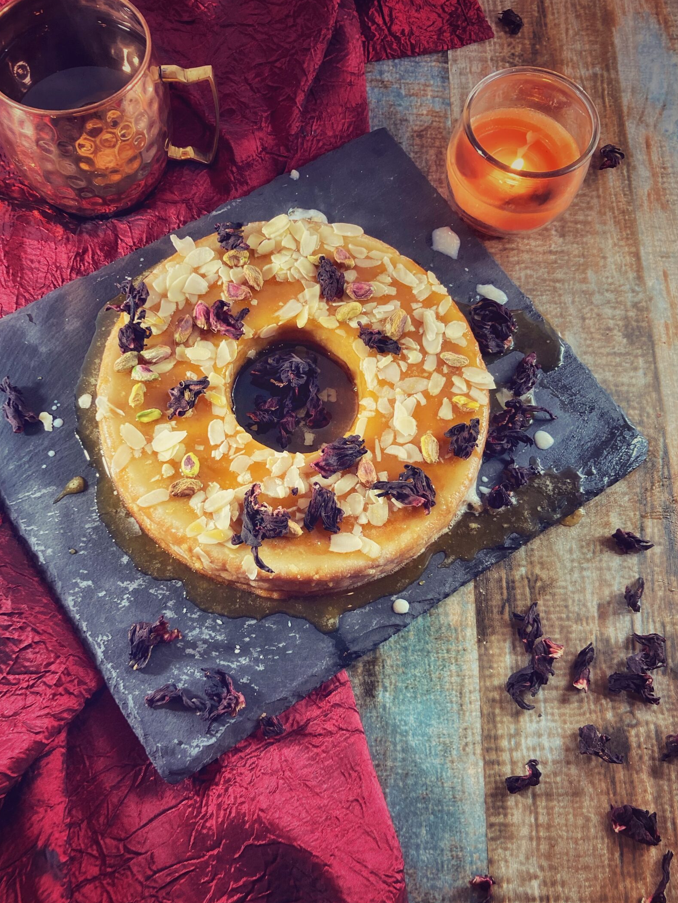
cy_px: 469
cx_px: 282
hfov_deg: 41.7
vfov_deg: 53.9
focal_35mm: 34
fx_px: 888
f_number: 1.8
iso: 80
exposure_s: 1/50
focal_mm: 3.99
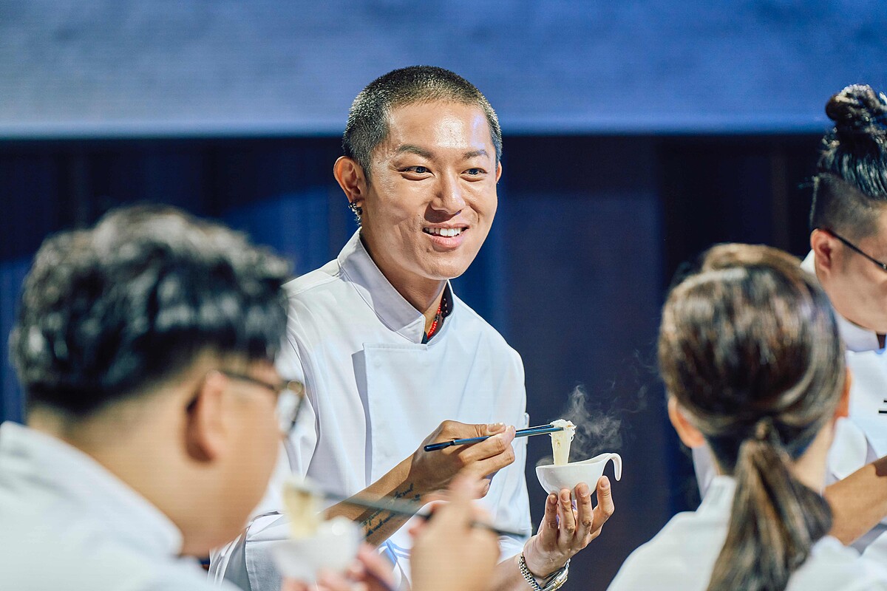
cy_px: 296
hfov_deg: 12.7
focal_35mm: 162
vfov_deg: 8.5
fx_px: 3991
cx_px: 444
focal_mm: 162
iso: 800
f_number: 3.5
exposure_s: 1/160
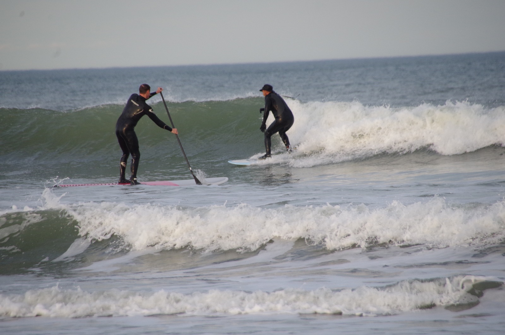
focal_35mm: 375
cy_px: 168
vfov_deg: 3.7
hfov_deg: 5.5
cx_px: 252
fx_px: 5250
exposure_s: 1/800
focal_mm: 250
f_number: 7.1
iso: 800
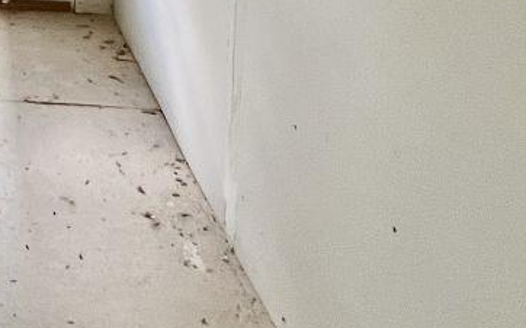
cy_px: -222
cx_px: -95
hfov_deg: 32.5
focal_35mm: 52
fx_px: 745
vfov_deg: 19.9
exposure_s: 1/60
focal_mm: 1.57
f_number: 1.8
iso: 320
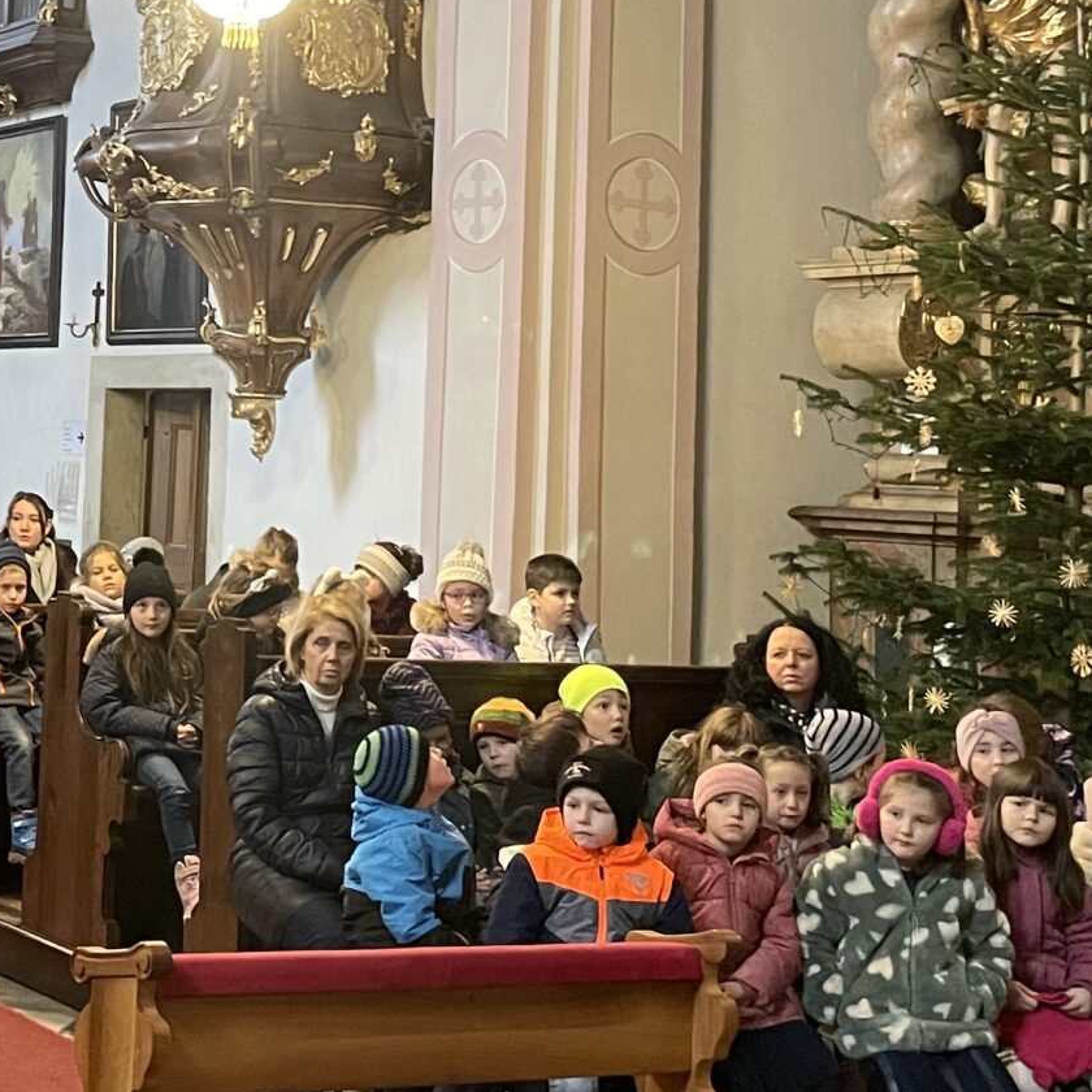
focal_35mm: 70
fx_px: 2498
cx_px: -139
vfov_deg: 24.2
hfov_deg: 23.0
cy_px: 202
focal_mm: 4.2
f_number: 1.6
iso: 500
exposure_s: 1/50
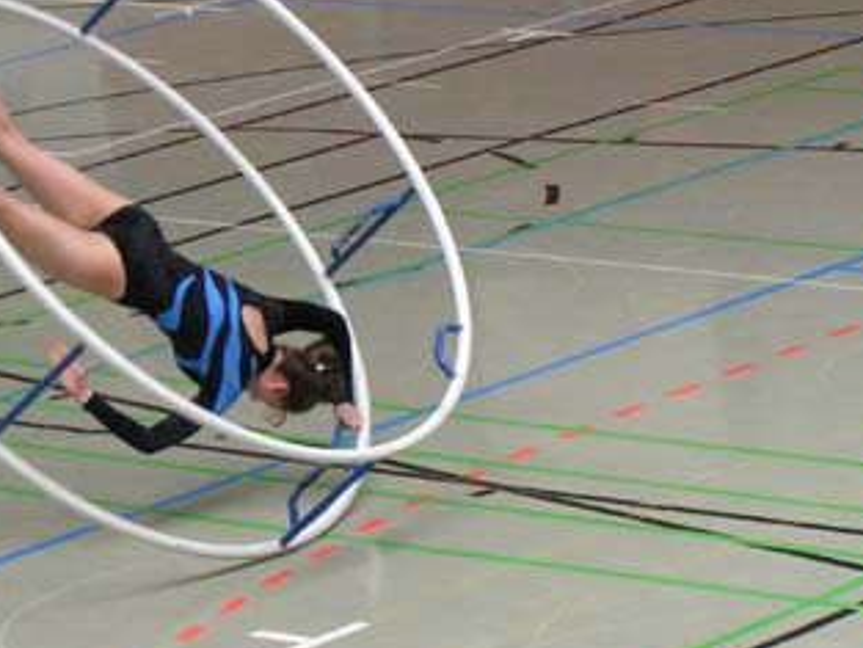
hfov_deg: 7.9
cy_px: 207
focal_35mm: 251
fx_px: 6260
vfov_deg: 5.9
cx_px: 99
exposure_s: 1/200
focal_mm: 20
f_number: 4.5
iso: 200
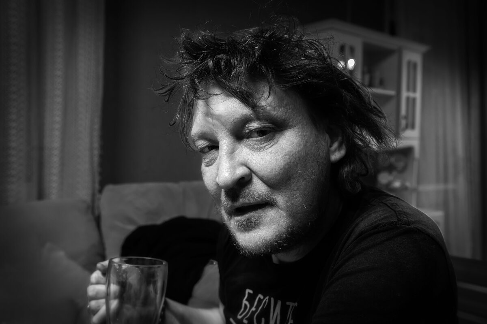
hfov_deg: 54.4
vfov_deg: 37.9
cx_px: 244
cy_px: 162
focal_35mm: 35
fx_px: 473
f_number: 5.6
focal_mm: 35
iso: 1600
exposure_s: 1/30
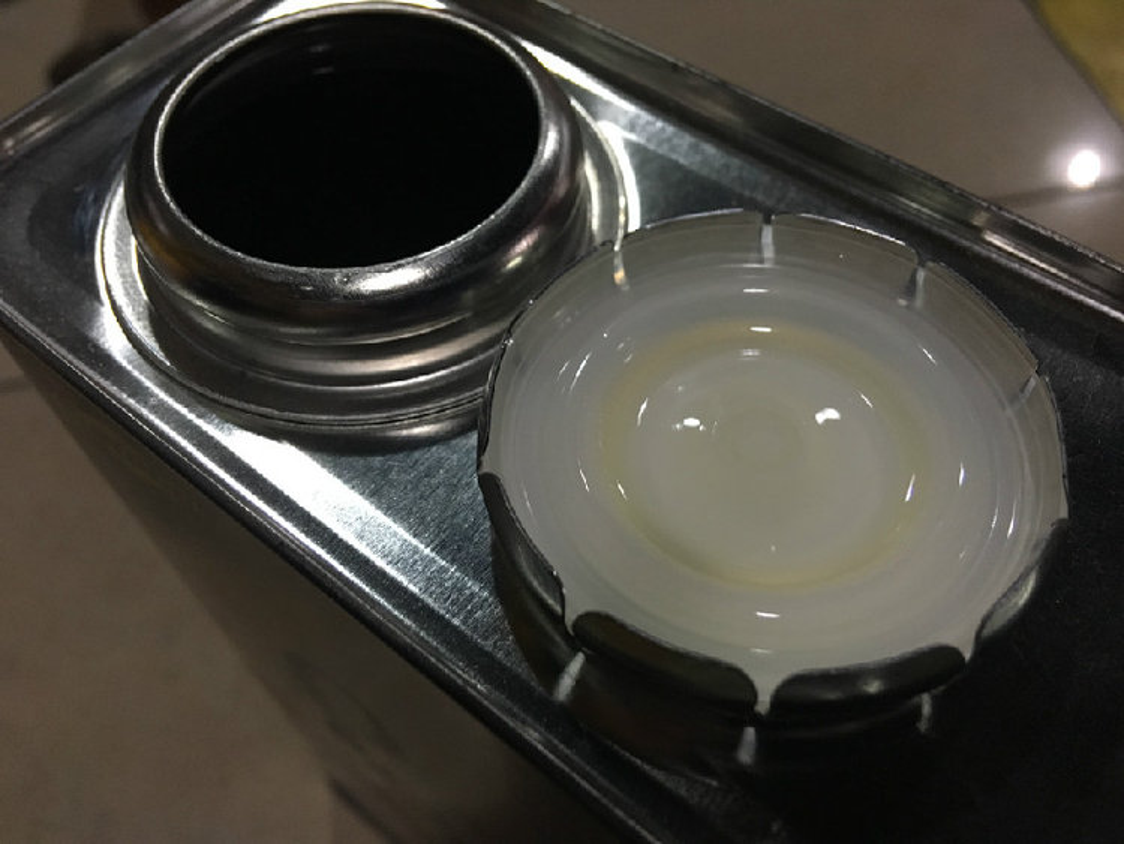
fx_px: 942
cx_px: 562
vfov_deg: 48.3
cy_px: 422
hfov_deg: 61.6
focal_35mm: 29
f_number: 2.2
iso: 250
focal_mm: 4.15
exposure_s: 1/33
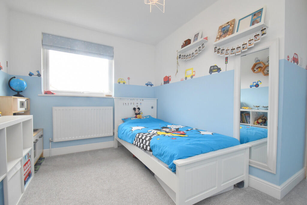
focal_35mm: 15
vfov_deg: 77.3
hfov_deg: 100.4
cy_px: 102
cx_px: 154
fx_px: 128
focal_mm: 10
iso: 1000
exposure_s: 1/60
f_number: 9
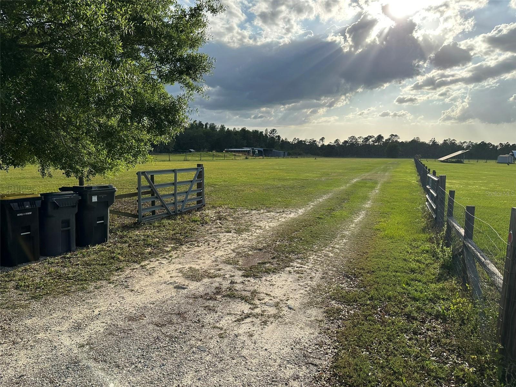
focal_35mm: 24
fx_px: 358
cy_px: 194
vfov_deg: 56.8
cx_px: 258
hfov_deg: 71.6
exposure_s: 1/5525
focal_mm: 6.86
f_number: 1.78
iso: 80
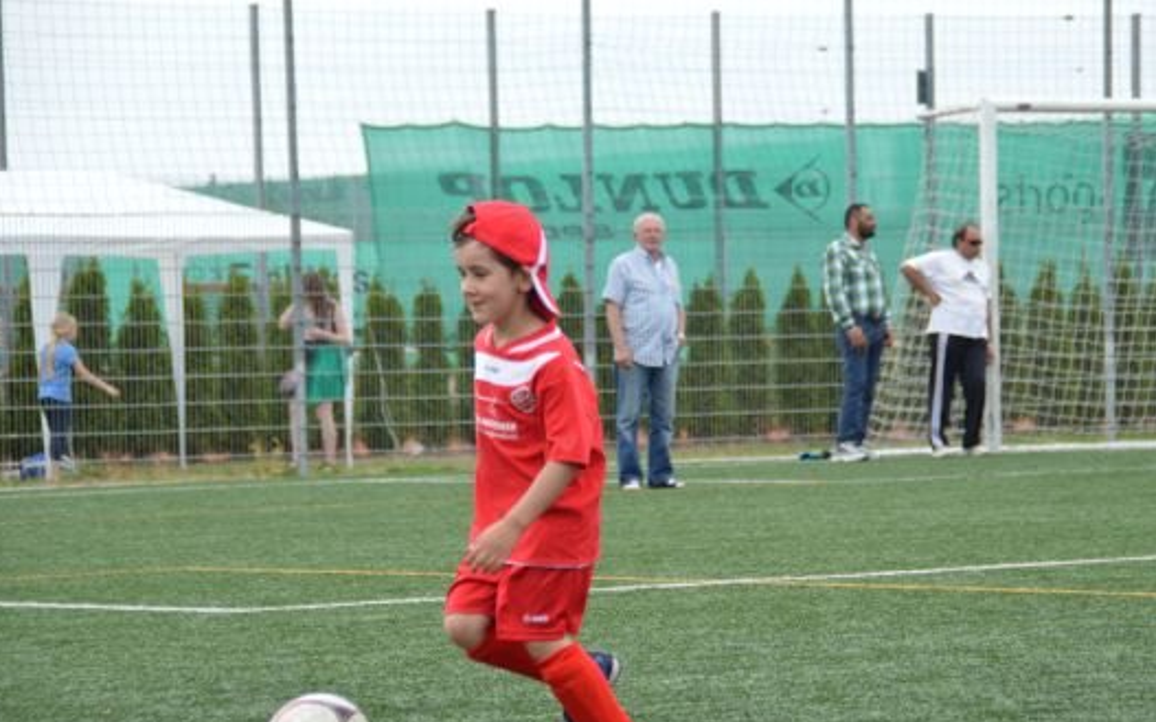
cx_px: 643
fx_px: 5750
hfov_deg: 11.5
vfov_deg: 7.2
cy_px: 398
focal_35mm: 183
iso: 400
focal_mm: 105
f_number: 5.3
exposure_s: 1/1000
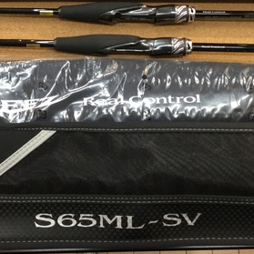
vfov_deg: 28.5
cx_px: 101
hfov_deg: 29.0
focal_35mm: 59
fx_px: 490
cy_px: 53
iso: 50
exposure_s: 1/30
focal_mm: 3.3
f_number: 2.4
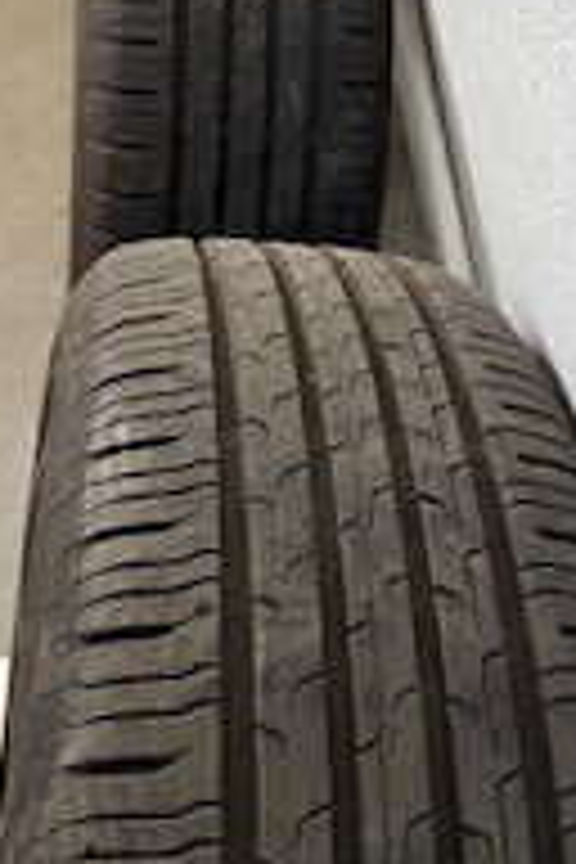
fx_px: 1248
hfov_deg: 25.9
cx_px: 364
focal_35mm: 52
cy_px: 261
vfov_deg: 37.6
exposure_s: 1/78
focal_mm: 6.76
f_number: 1.78
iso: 200
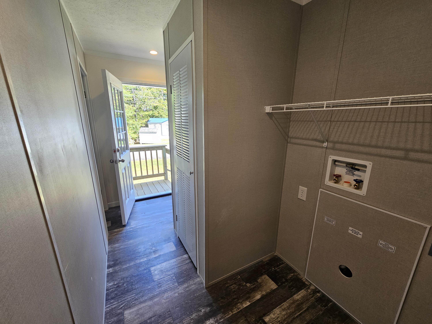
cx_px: 216
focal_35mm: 13
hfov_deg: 106.2
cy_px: 162
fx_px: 162
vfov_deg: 89.9
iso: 80
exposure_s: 1/60
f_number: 2.2
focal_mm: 2.2
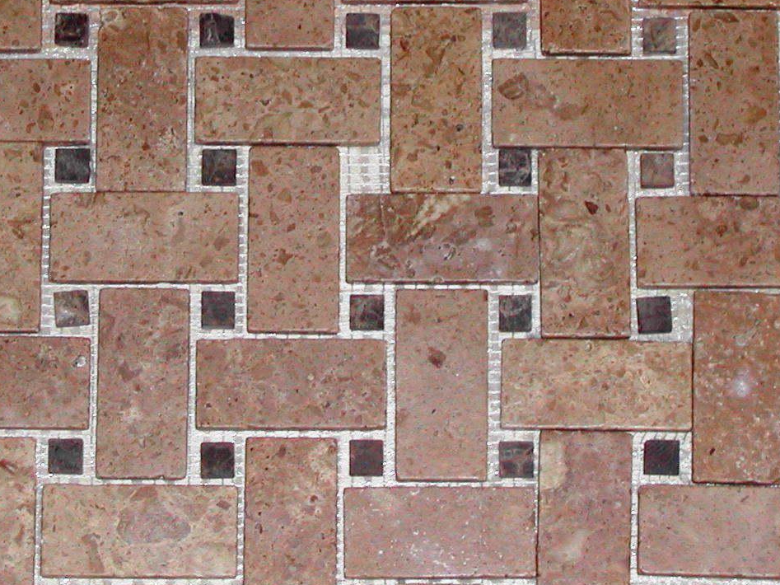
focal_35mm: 199
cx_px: 242
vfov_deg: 7.4
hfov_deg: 9.9
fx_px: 4483
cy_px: 1
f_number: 4.5
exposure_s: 1/60.1
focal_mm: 19.5
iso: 120
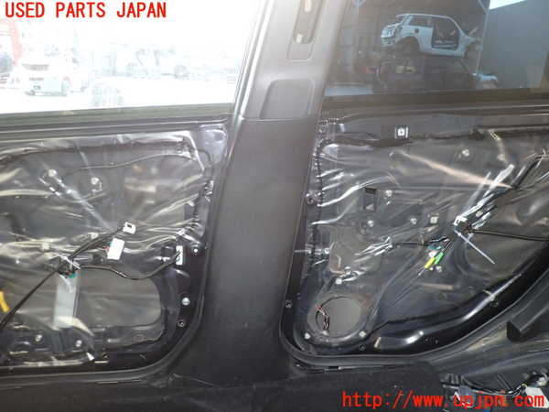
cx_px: 274
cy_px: 206
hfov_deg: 69.4
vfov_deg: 54.9
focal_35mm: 25
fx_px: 396
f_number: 2
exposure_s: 1/30
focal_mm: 4.5
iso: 250
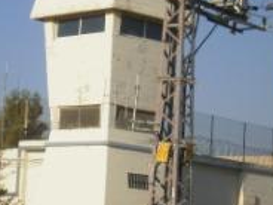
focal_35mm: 156
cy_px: 132
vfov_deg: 9.5
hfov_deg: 12.6
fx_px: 1230
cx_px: 77
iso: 100
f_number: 13
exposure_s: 1/160
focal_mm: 11.3
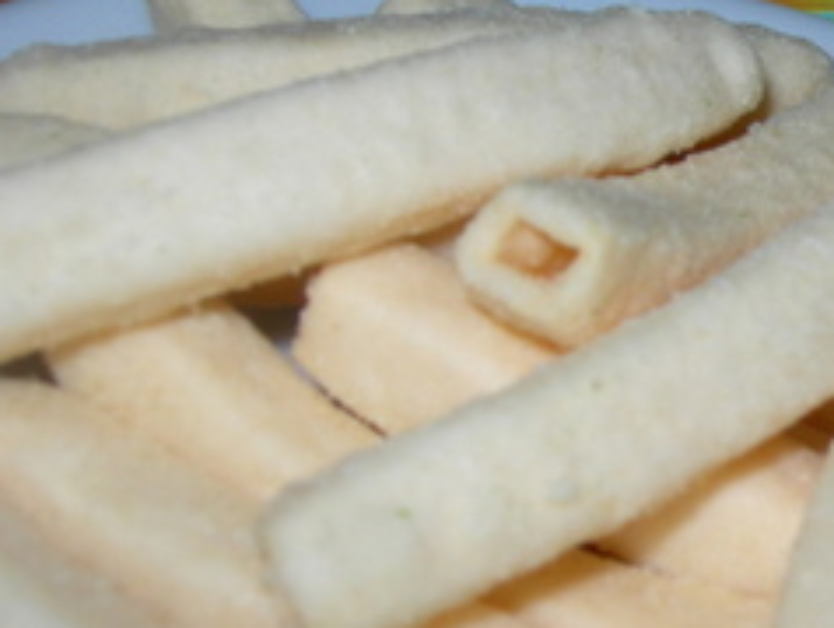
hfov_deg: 18.0
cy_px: 298
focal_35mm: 102
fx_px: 2460
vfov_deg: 14.5
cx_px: 1072
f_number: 4.8
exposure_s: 1/60.1
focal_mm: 7.8
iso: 50
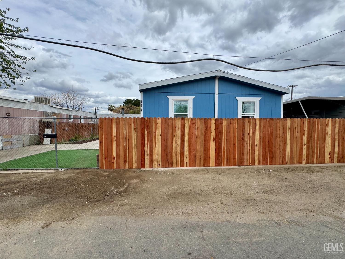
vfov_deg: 85.7
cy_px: 130
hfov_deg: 102.1
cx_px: 172
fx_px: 140
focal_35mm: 14
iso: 50
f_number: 2.2
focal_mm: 2.22
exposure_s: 1/1420
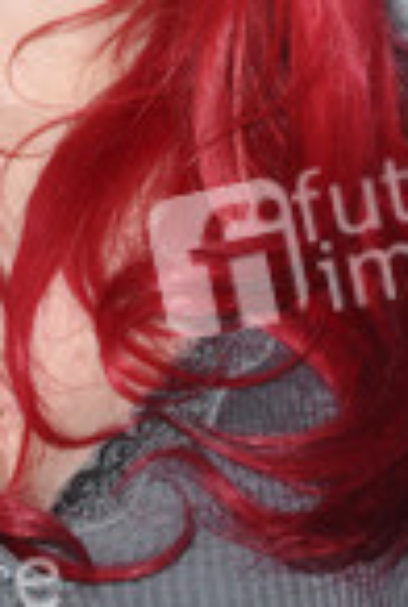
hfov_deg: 3.4
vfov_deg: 5.0
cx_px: -15
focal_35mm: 410
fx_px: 6937
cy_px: 33
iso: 400
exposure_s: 1/160
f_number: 5
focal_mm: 100
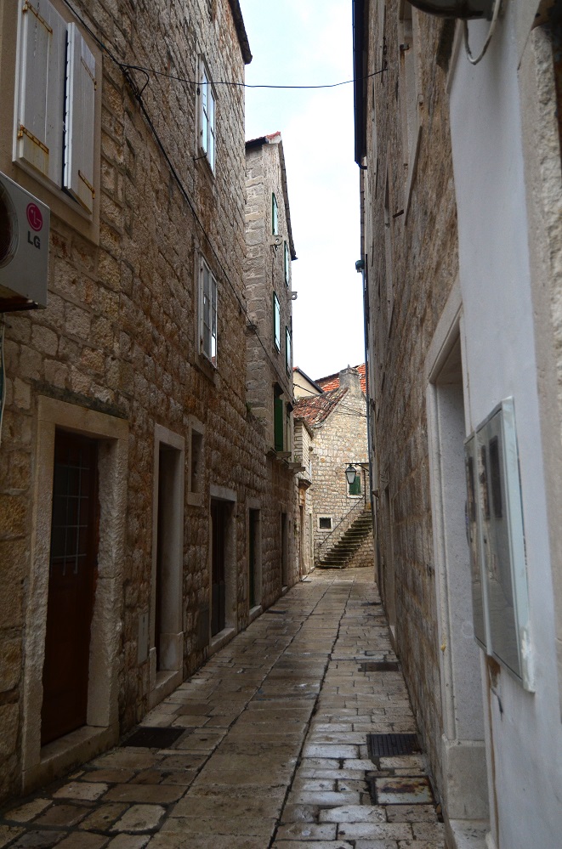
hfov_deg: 43.4
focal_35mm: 30
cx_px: 281
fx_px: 706
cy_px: 424
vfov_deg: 62.0
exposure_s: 1/1600
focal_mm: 20
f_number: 4.5
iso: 400
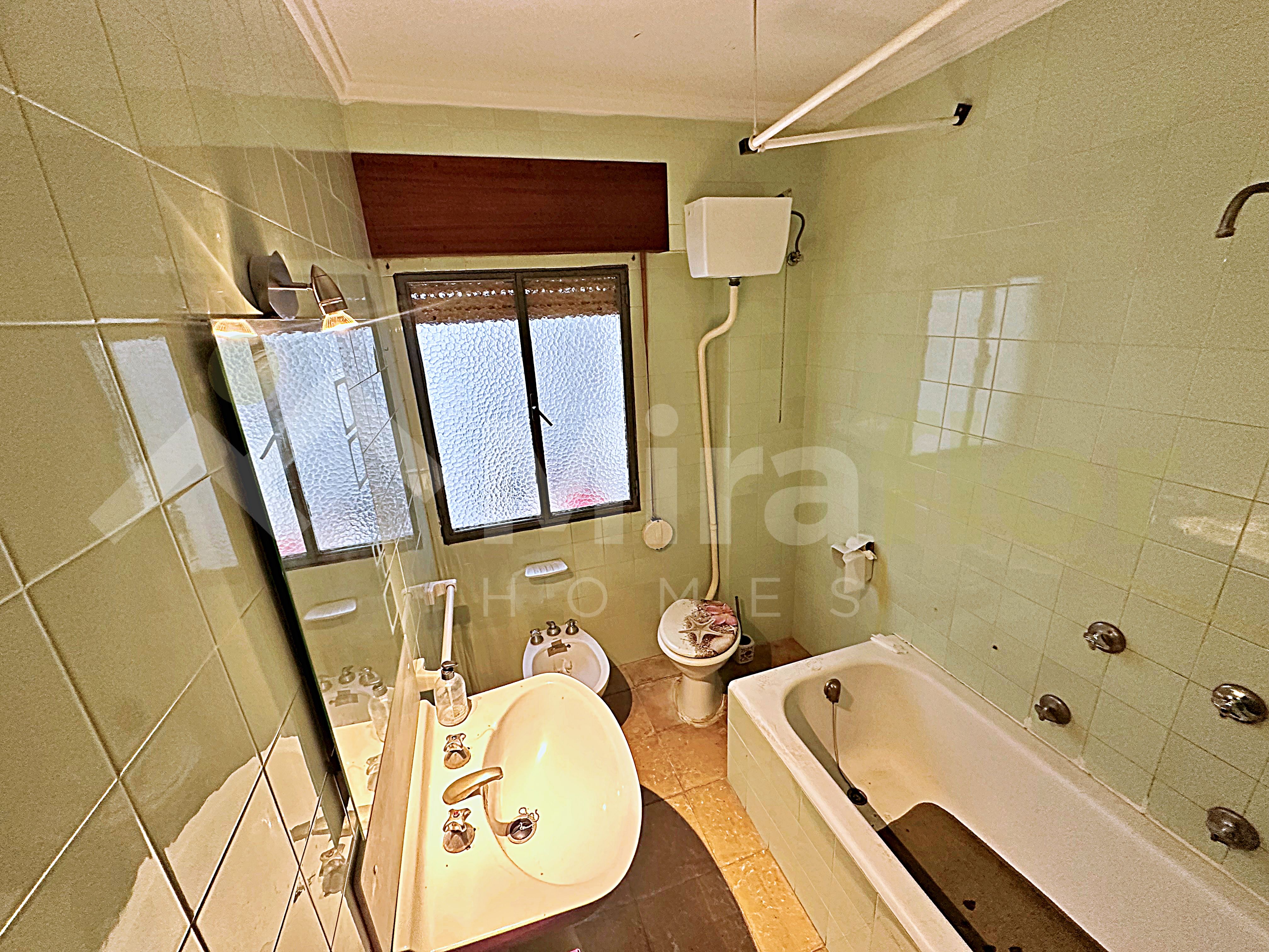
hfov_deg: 102.1
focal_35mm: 14
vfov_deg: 85.7
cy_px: 476
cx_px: 634
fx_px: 513
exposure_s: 1/61
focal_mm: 2.22
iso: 320
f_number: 2.2
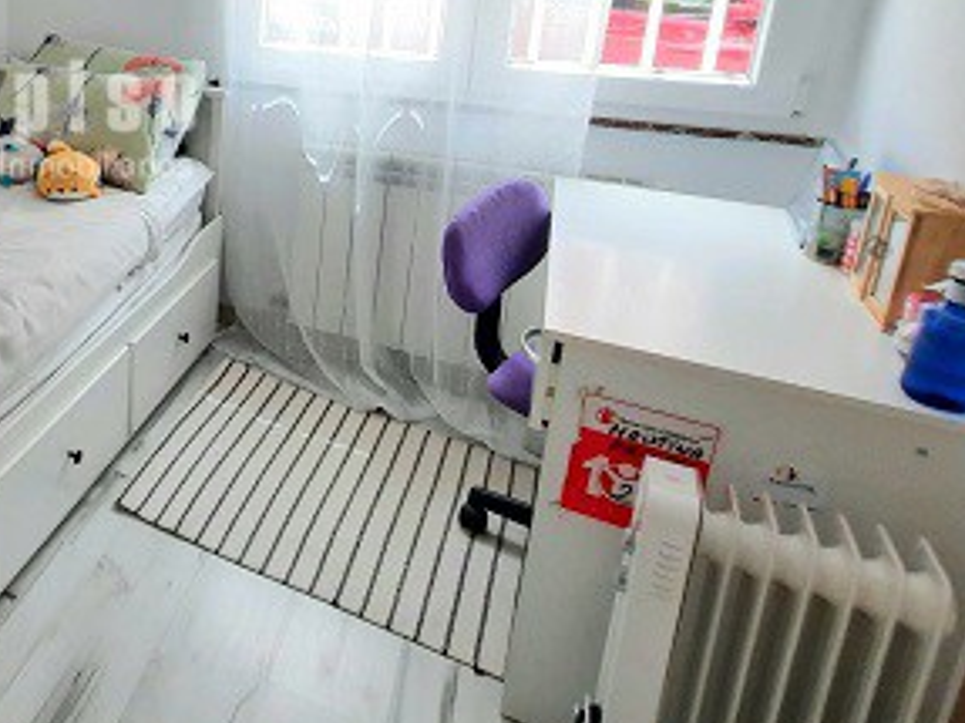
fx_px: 808
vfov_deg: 45.3
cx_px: -50
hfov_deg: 47.9
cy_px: 124
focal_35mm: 29
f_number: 2.2
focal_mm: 1.74
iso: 64
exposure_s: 1/50
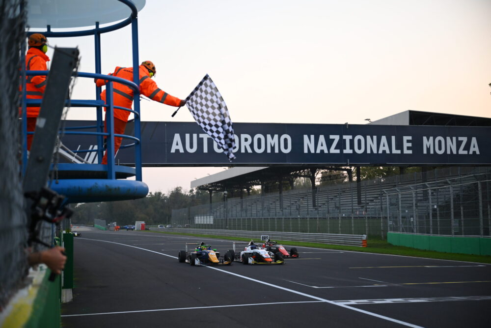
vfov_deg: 26.0
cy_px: 164
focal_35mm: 52
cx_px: 246
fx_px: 709
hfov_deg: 38.2
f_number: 2.8
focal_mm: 52
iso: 1250
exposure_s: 1/1000
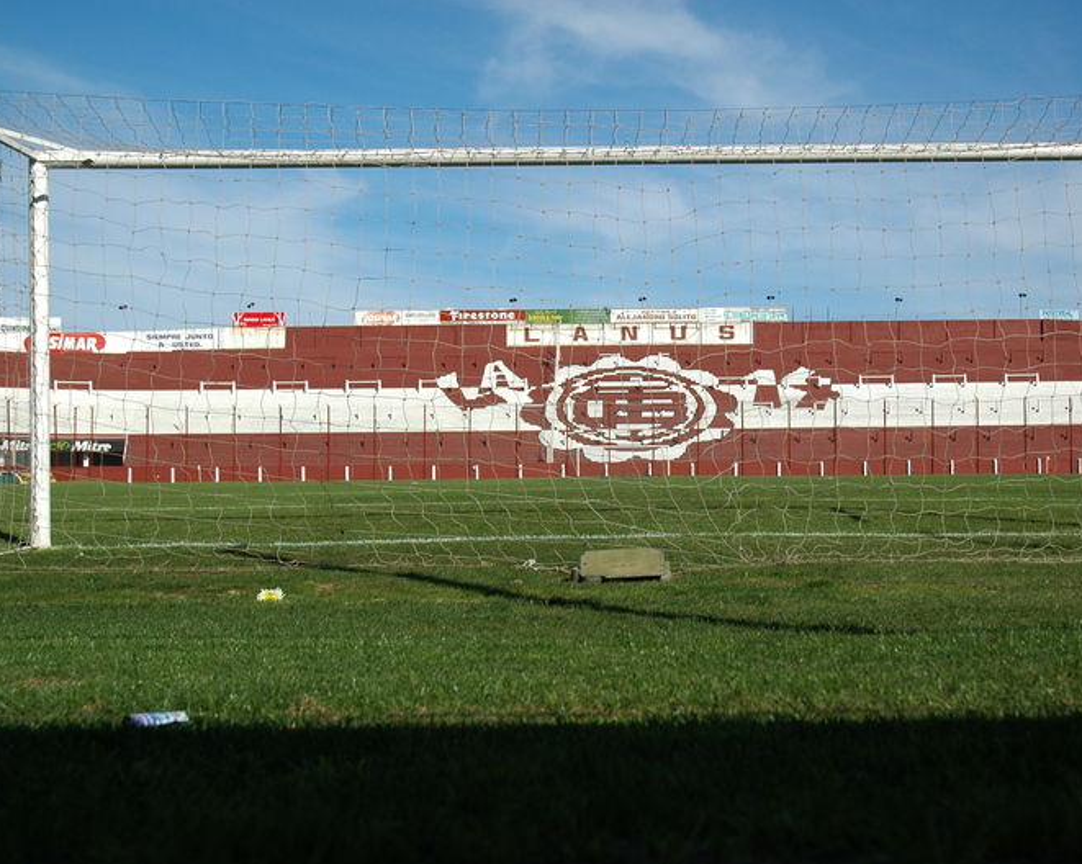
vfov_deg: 35.2
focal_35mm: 43
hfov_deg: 43.2
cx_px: 619
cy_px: 433
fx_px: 1362
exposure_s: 1/1600
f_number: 4.5
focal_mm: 25
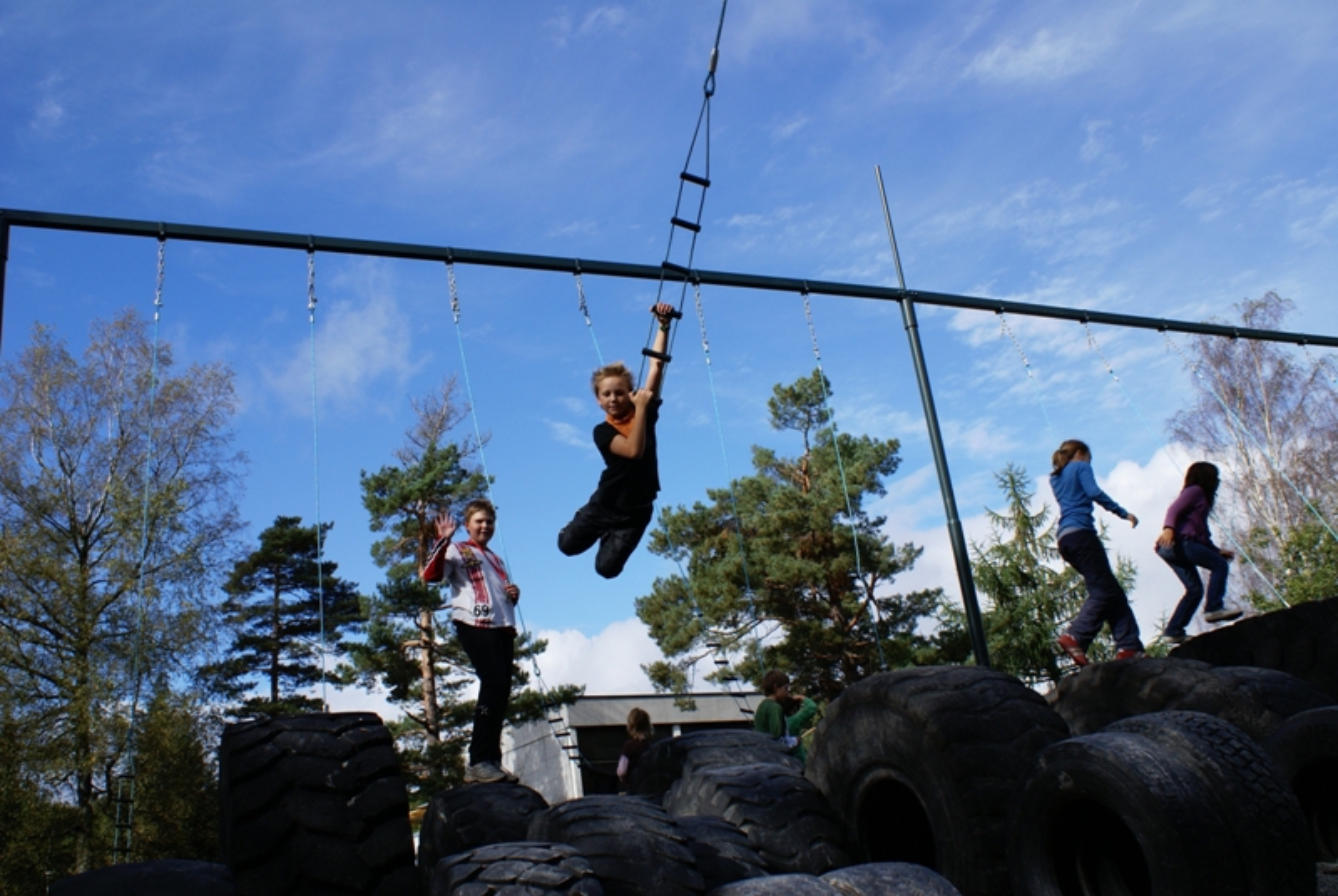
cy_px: 448
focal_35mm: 33
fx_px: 1228
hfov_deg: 57.2
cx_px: 669
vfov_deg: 40.1
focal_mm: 22
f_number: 8
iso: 100
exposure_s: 1/320
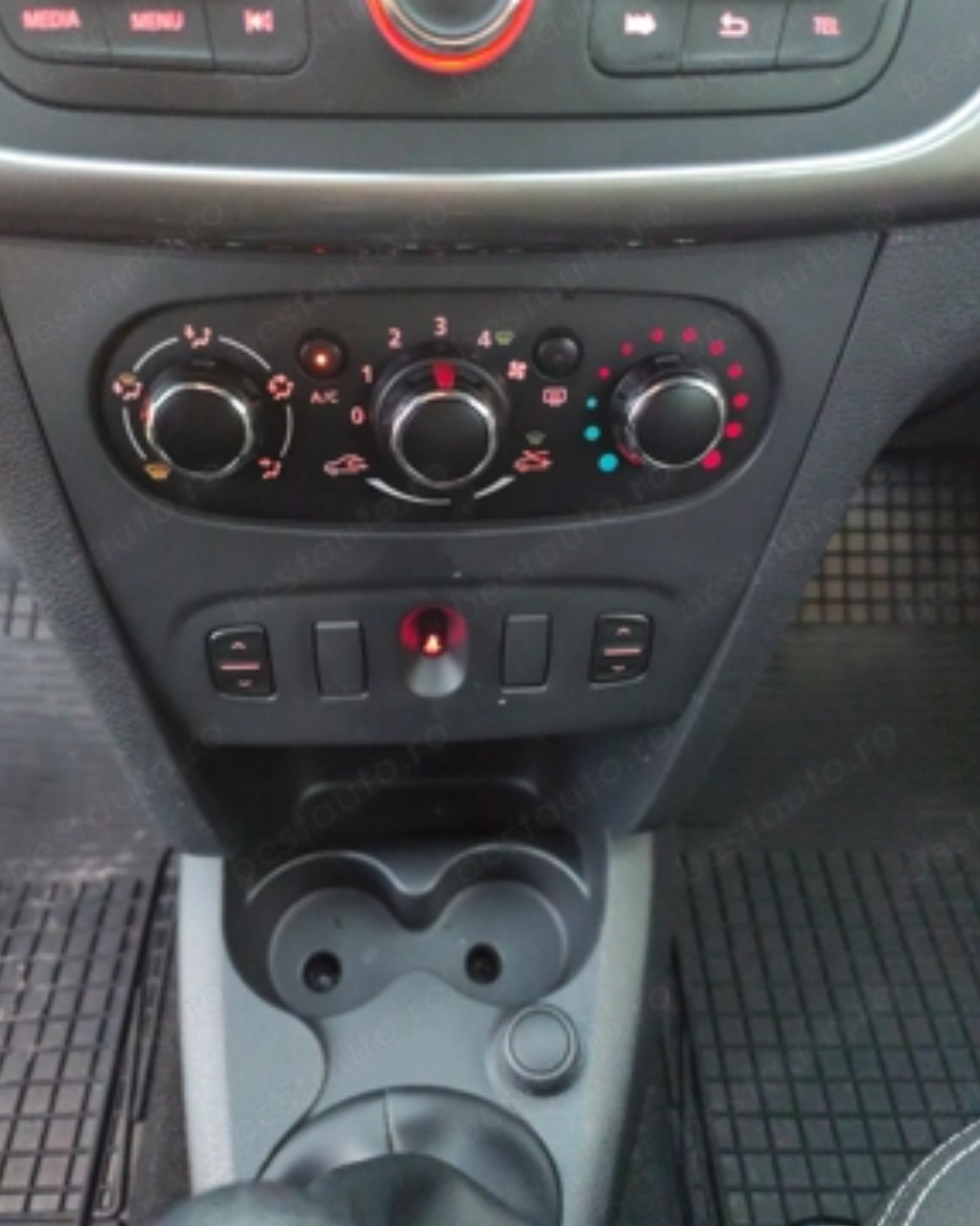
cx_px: 471
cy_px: 601
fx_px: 907
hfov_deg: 56.8
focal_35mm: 25
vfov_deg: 68.1
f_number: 1.65
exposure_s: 1/100
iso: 3550
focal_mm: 6.19
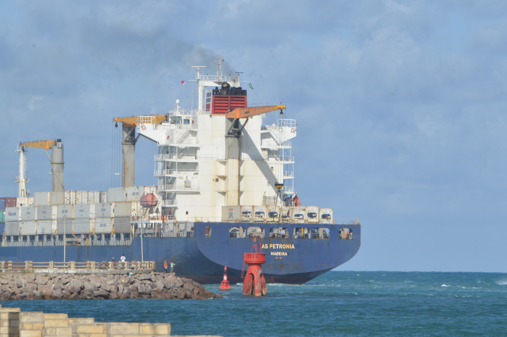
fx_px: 4066
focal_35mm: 289
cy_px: 153
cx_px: 222
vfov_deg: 4.7
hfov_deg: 7.1
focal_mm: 170
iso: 400
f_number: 22
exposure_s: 1/250
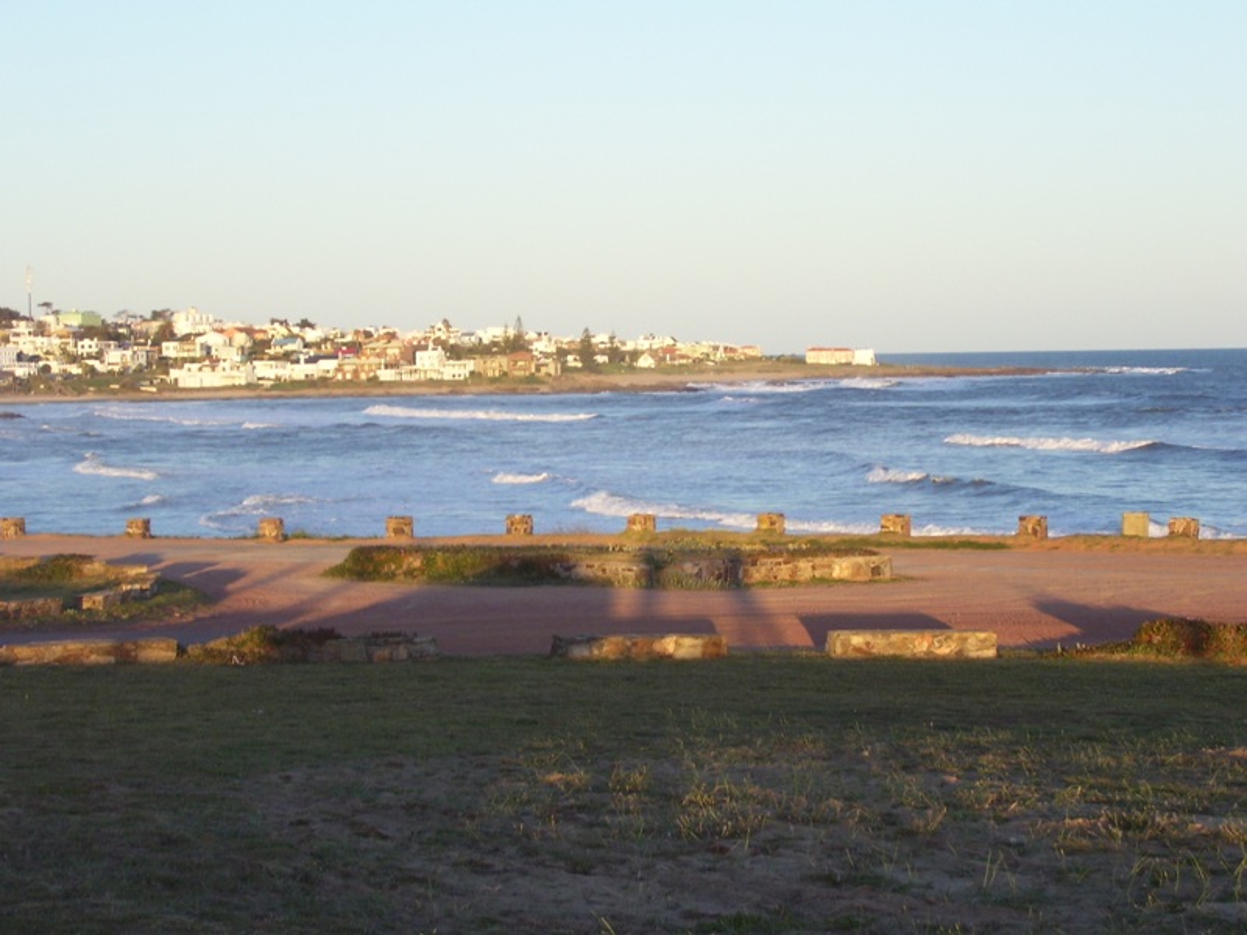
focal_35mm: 82
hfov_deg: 23.8
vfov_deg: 18.0
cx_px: 624
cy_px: 468
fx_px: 2954
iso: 80
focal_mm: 13.5
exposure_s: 1/250
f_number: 4.1
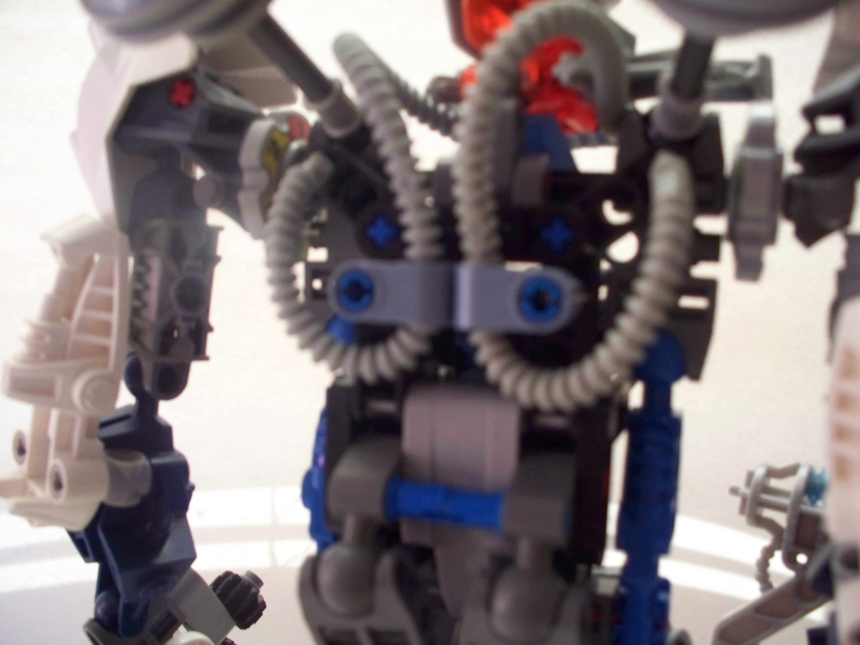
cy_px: 322
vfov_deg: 40.7
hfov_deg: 52.6
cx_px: 430
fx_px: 870
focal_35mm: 35
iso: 250
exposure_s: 1/30
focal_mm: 7.54
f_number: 2.8
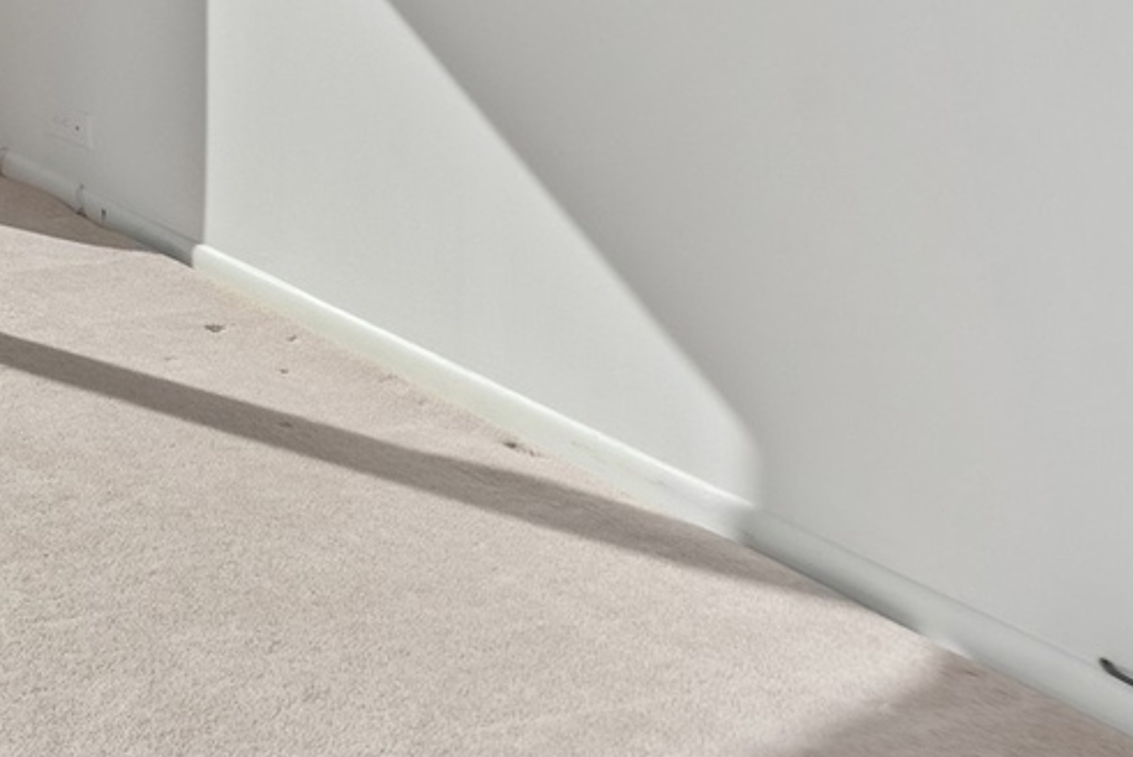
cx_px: -348
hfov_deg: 28.9
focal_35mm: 56
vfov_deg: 21.6
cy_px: -254
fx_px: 1763
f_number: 8
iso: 400
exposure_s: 1/800
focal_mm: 17
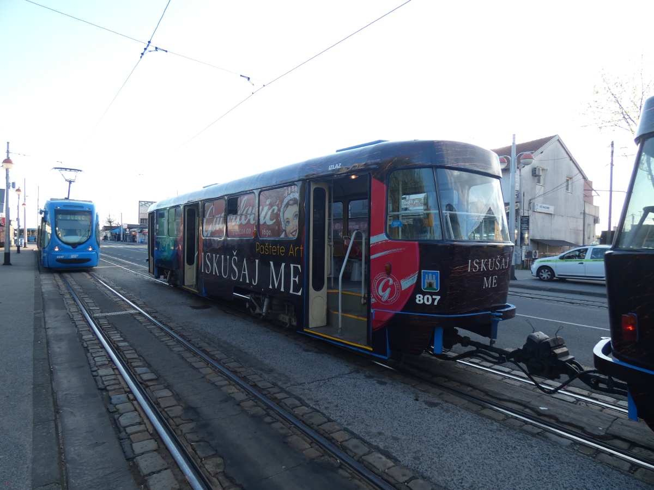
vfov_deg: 66.0
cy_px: 245
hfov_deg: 81.7
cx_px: 327
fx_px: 378
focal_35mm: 20
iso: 80
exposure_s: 1/250
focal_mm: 3.6
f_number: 2.8
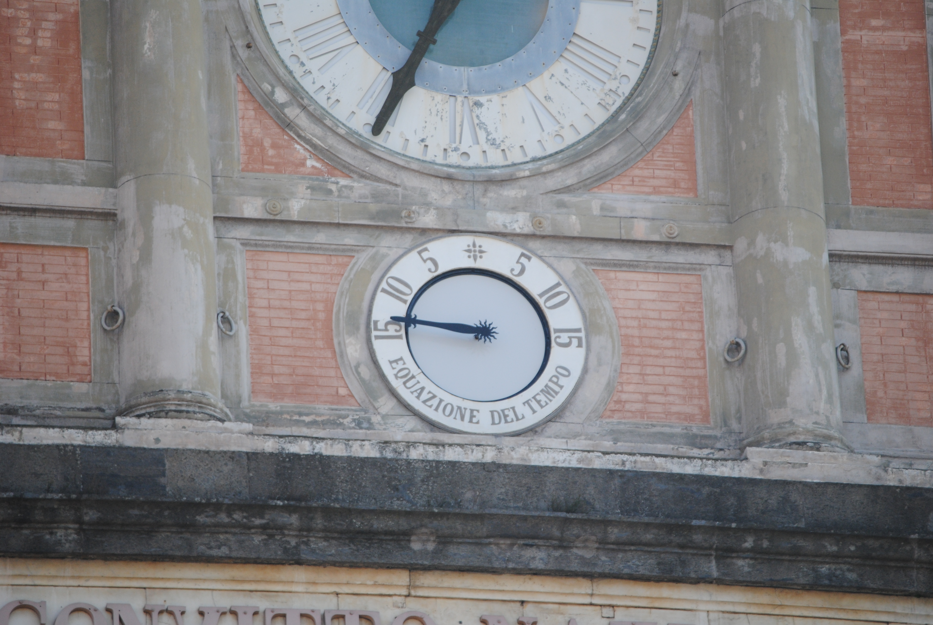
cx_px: 466
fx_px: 7784
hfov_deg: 6.9
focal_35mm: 300
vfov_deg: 4.6
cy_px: 312
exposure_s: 1/500
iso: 280
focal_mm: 200
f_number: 5.6
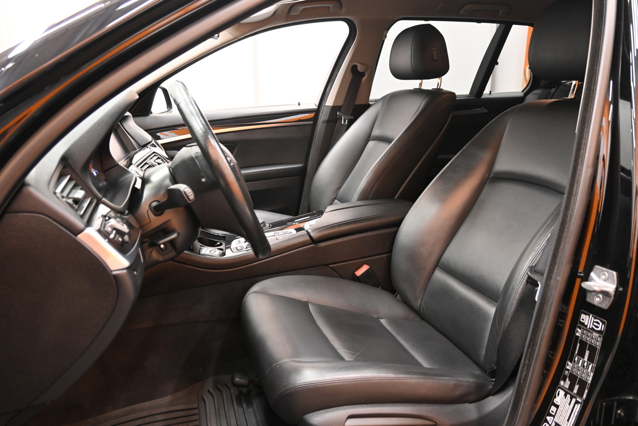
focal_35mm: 29
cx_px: 319
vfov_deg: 44.6
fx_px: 518
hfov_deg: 63.2
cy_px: 213
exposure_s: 1/30
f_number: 3.8
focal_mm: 19.5
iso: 1800
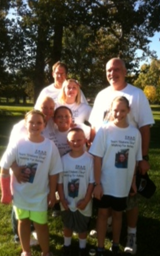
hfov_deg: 33.6
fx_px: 265
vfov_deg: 51.5
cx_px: 87
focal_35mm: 38
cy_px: 128
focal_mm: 3.85
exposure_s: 1/503
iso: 80
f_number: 2.8
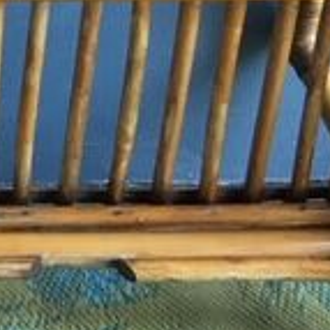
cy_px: -155
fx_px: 1240
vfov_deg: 14.2
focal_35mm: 115
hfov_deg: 13.5
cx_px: -270
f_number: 2.2
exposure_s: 1/33
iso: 100
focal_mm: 4.15
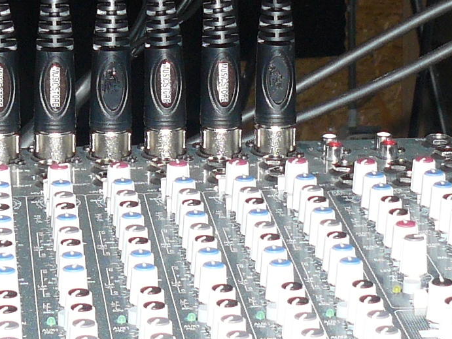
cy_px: 89
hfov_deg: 12.3
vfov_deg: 9.3
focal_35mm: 160
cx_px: 137
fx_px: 2089
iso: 100
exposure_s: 1/25
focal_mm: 6
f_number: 2.8
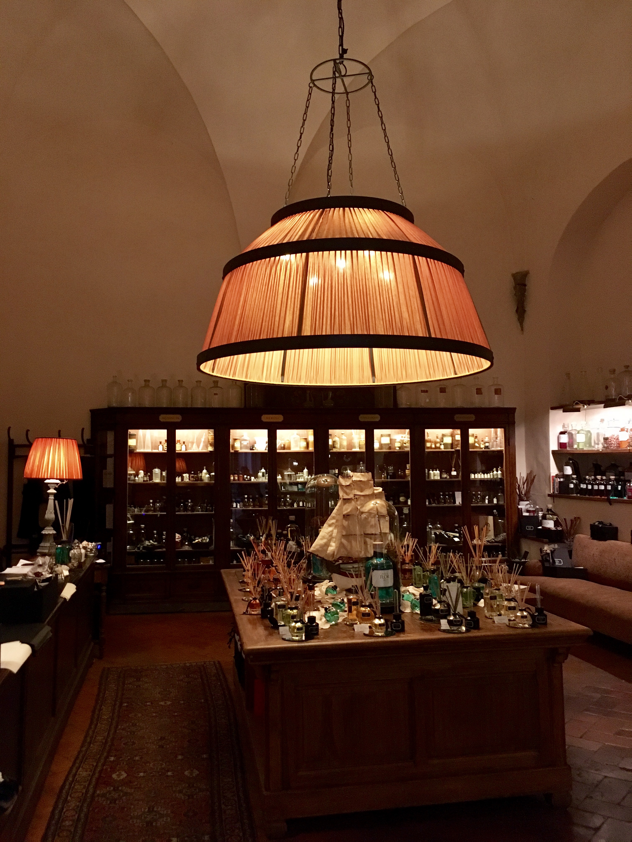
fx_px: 706
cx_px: 316
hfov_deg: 48.2
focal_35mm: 29
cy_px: 421
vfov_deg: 61.7
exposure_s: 1/17
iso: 250
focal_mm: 4.15
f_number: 2.2
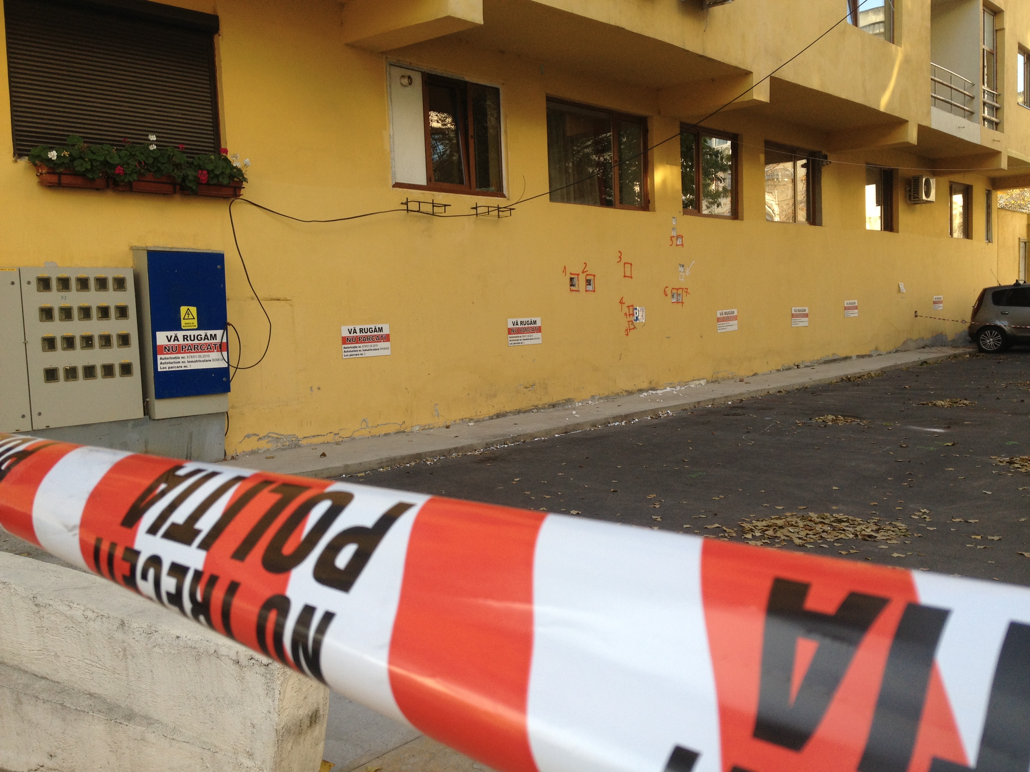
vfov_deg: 40.7
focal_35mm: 35
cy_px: 386
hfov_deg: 52.6
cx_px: 515
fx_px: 1041
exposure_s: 1/277
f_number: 2.4
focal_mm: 4.28
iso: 50
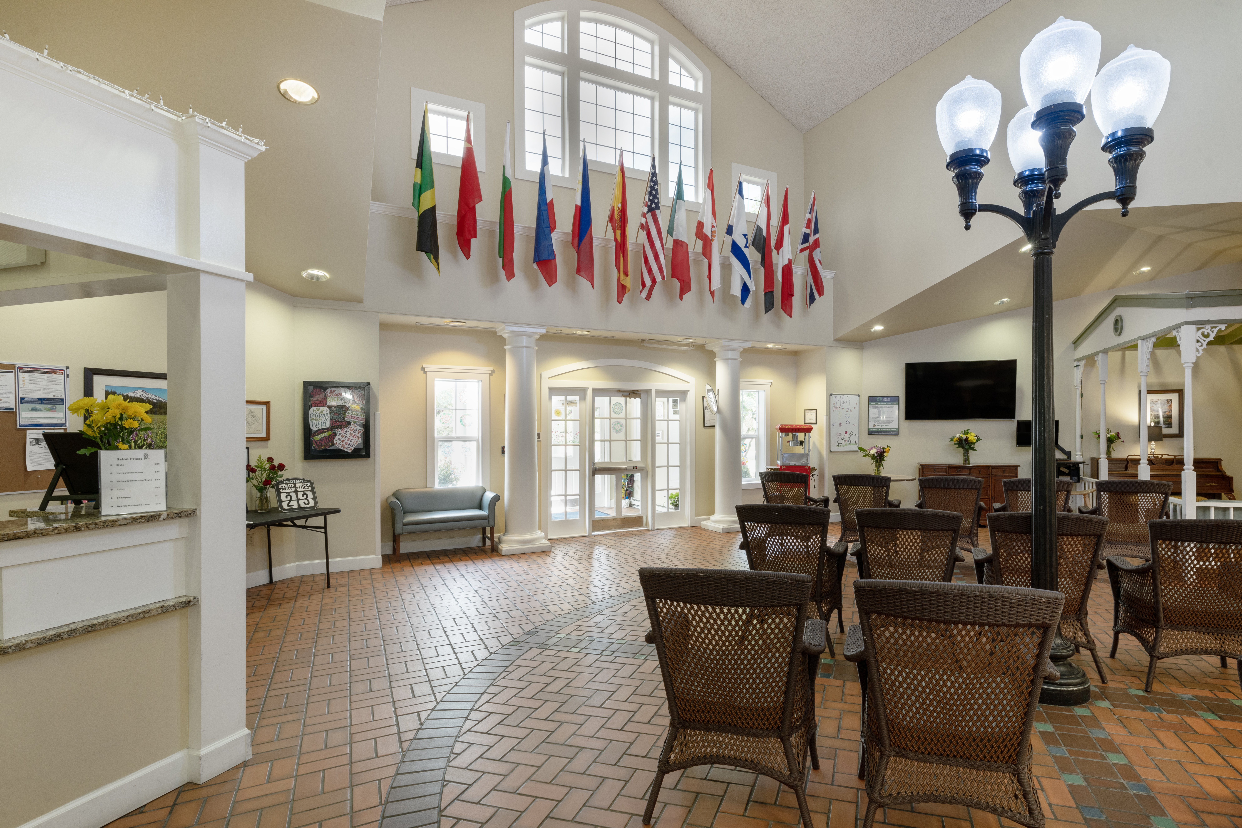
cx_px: 621
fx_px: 587
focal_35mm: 17
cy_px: 414
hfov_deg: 93.3
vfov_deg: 70.5
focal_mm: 17
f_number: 11
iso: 160
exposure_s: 1/1.25
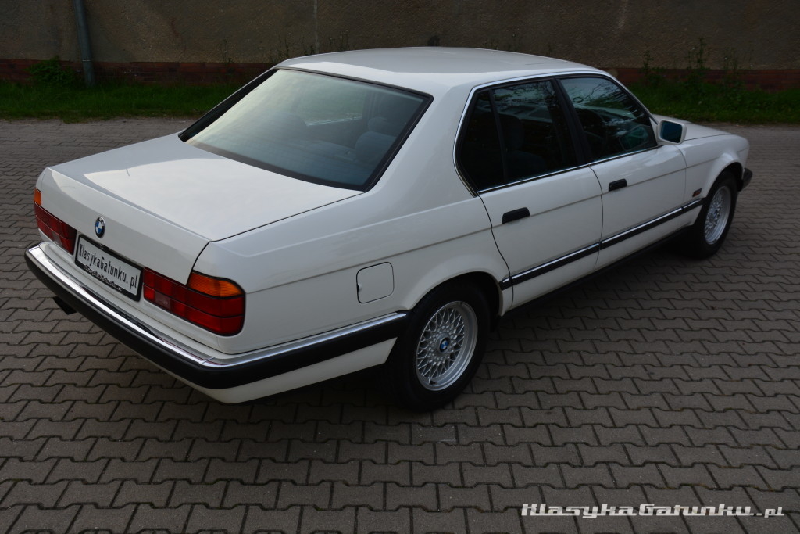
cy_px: 267
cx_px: 400
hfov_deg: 57.2
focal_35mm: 33
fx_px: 733
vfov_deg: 40.0
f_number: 10
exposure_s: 1/60
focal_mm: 22
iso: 200
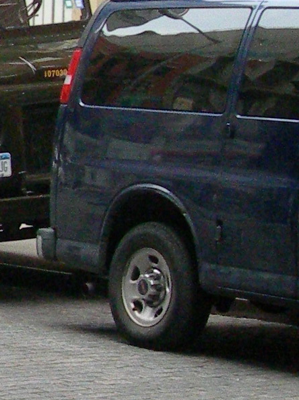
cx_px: -432
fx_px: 2271
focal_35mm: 197
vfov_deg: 10.0
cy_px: 231
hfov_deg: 7.1
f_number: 4.8
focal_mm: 7.8
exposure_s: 1/247
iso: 400
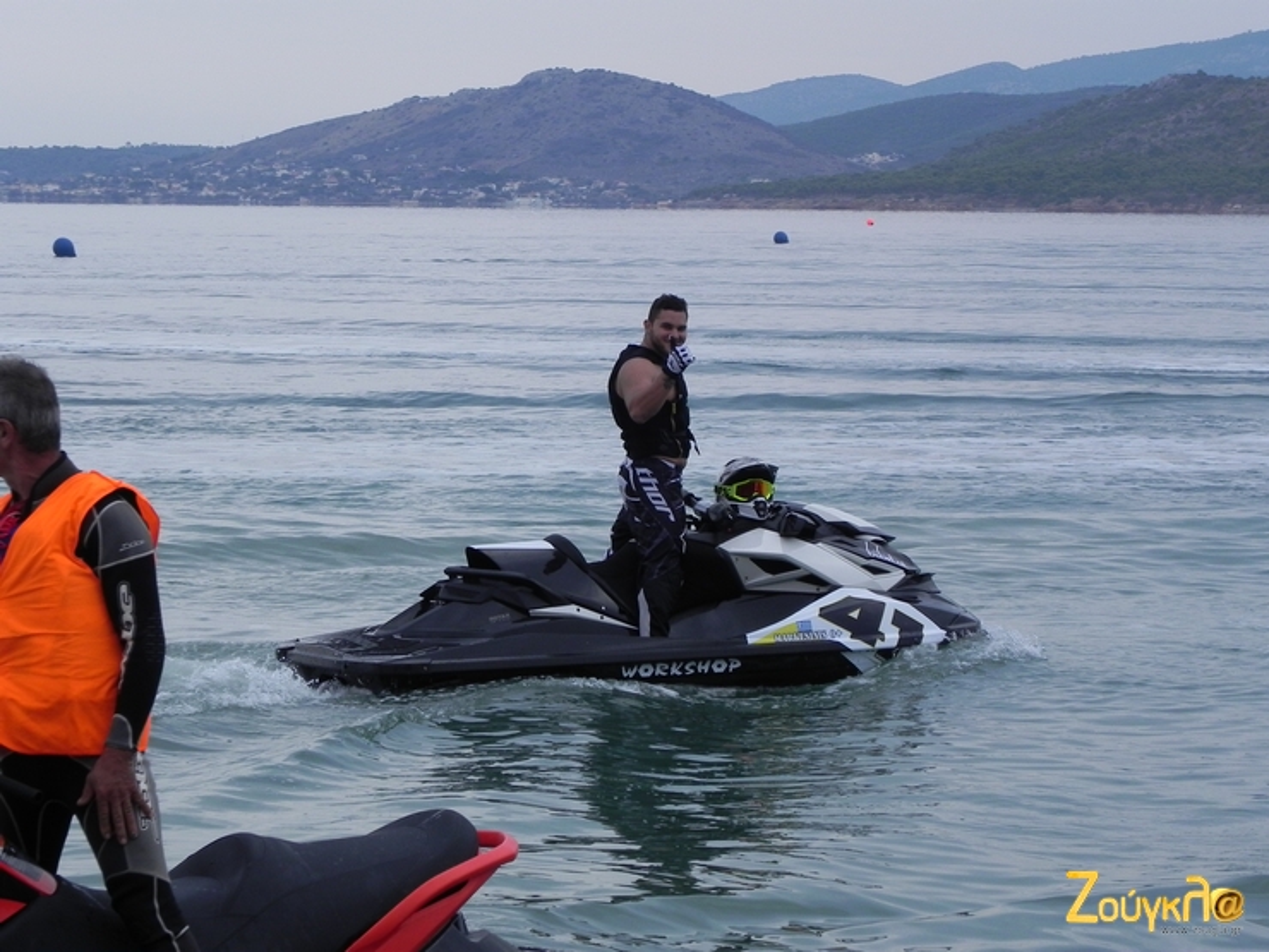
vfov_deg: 11.5
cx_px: 634
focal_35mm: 129
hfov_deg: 15.3
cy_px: 476
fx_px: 4729
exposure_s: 1/530
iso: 160
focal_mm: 23
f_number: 5
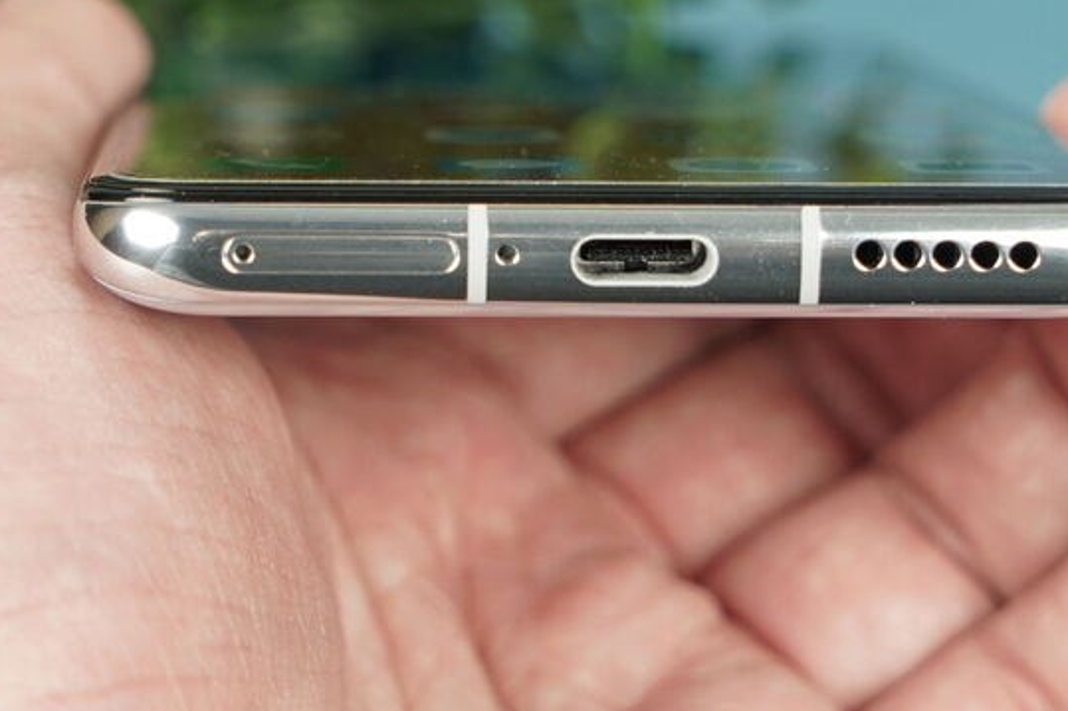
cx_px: 643
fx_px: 2699
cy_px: 265
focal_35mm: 91
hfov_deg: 22.4
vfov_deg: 15.0
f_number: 6.3
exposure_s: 1/100
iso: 1000
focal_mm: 51
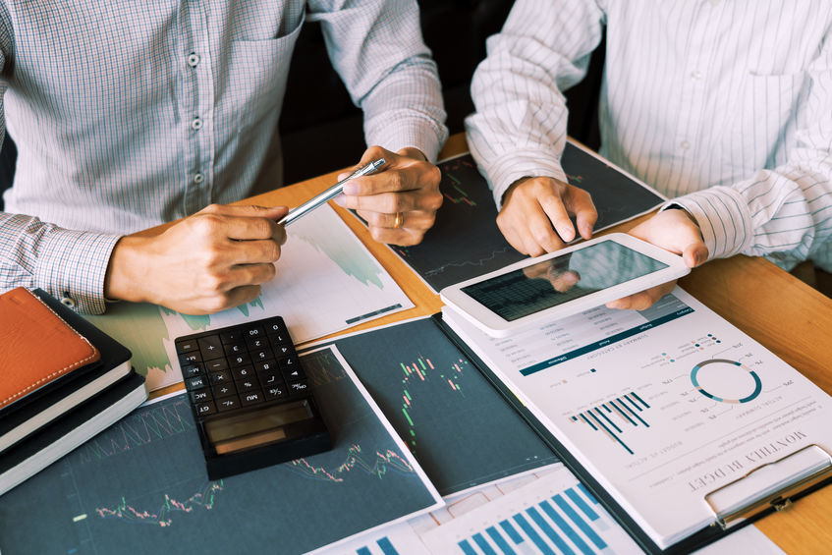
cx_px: 416
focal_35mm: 43
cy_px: 278
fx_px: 994
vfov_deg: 31.2
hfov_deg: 45.4
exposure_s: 1/100
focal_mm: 43
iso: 400
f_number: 4
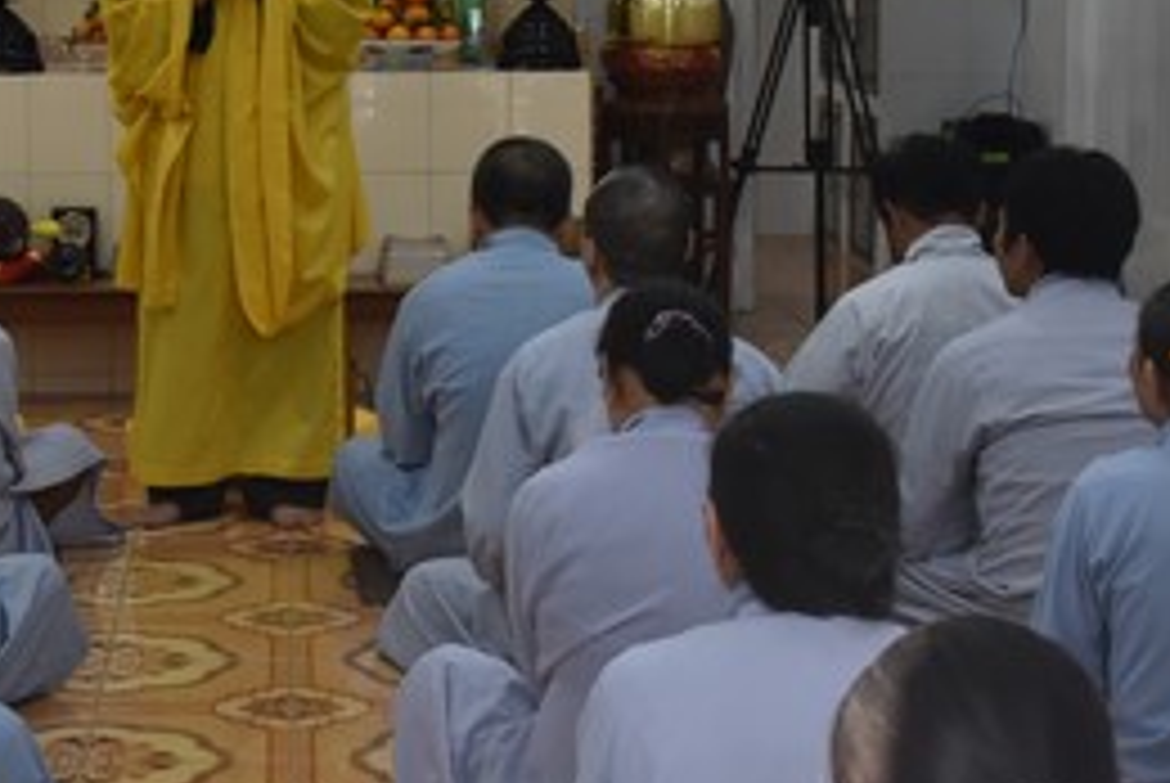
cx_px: 310
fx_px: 3091
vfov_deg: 14.3
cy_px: 130
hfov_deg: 21.3
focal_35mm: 95
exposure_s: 1/200
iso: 1600
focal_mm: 38
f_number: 7.1
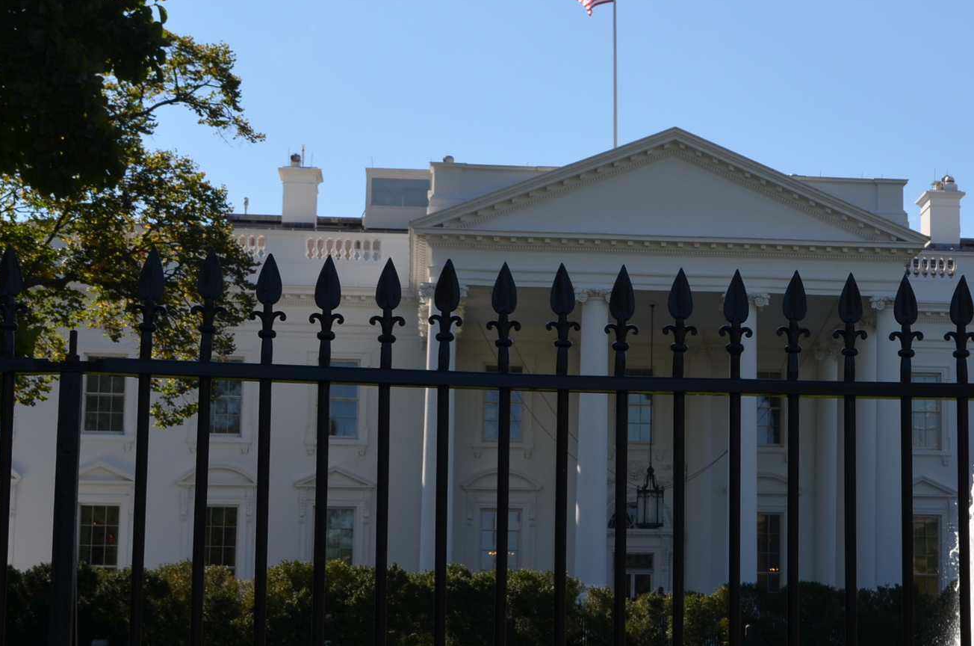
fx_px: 2484
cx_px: 810
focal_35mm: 92
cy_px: 291
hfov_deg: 21.8
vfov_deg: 14.8
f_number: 8
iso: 140
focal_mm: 32
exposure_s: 1/250
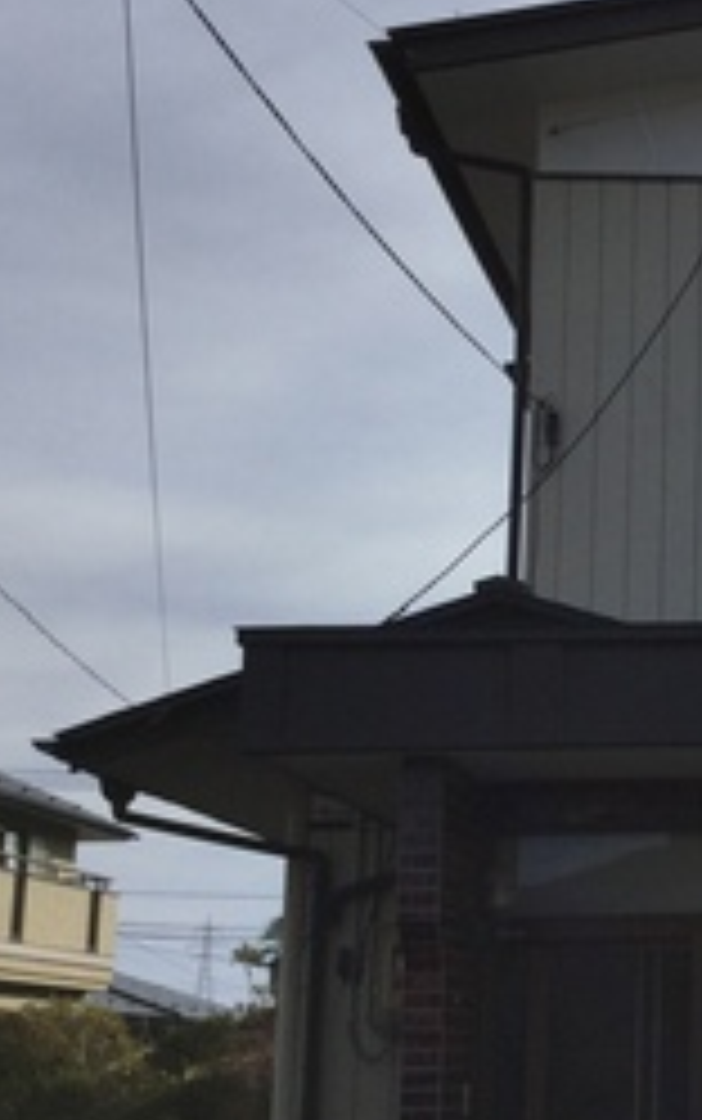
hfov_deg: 17.8
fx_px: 2017
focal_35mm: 66
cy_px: 654
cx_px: 1040
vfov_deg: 31.0
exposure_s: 1/2717
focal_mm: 3.3
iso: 25
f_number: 2.4
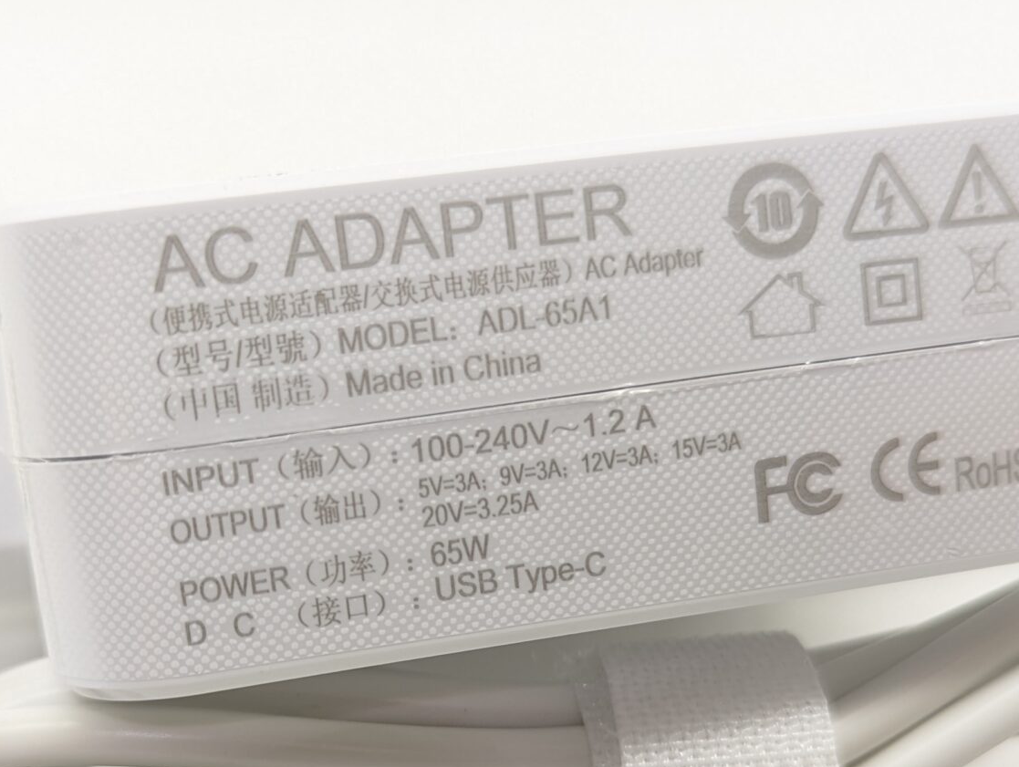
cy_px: 534
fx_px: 1621
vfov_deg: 26.4
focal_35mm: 55
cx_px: 421
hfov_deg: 34.8
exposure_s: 1/90
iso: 70
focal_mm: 6.81
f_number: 1.85
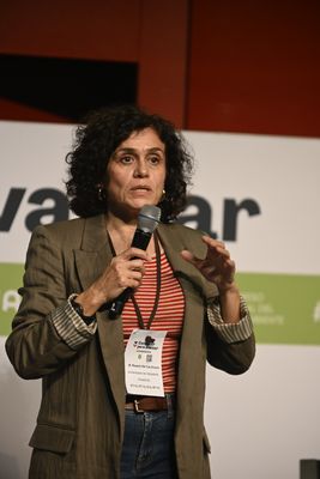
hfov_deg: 6.9
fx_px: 2664
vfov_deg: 10.3
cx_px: 160
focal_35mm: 200
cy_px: 240
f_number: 3.2
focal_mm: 200
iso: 3200
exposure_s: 1/160
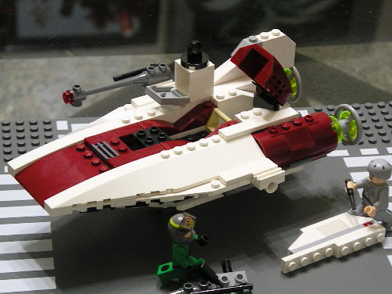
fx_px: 1415
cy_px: 174
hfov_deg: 15.8
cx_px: 206
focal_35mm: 125
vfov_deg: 11.8
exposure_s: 1/9
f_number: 3.8
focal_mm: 20.4
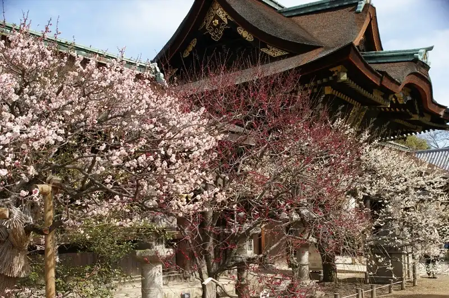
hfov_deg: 43.6
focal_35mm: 45
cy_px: 149
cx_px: 224
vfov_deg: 29.8
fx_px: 561
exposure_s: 1/160
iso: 100
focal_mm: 30
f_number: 7.1
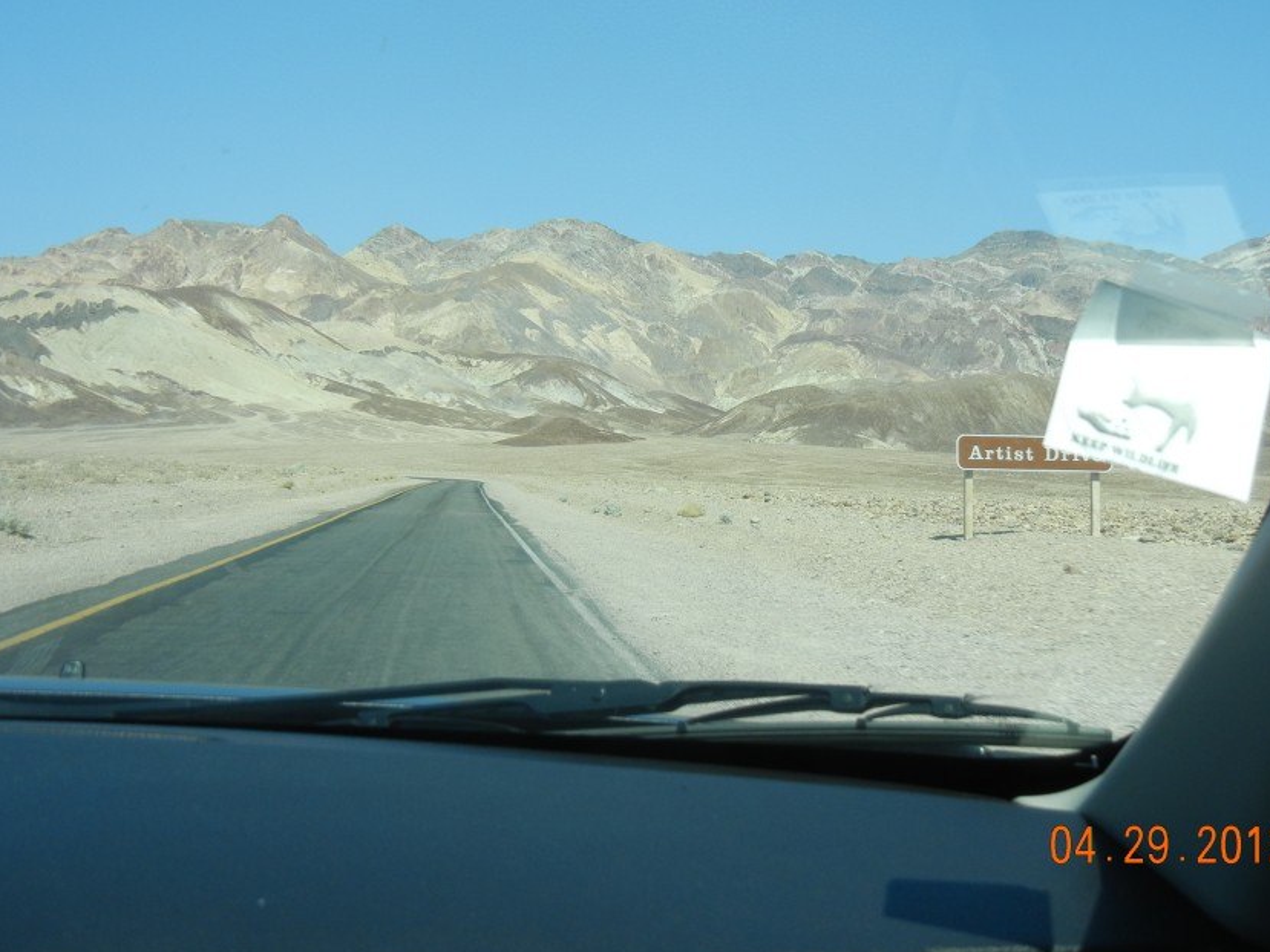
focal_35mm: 42
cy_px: 380
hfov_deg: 44.6
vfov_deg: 34.2
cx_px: 748
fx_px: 1541
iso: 160
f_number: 7.2
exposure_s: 1/265
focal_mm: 6.2
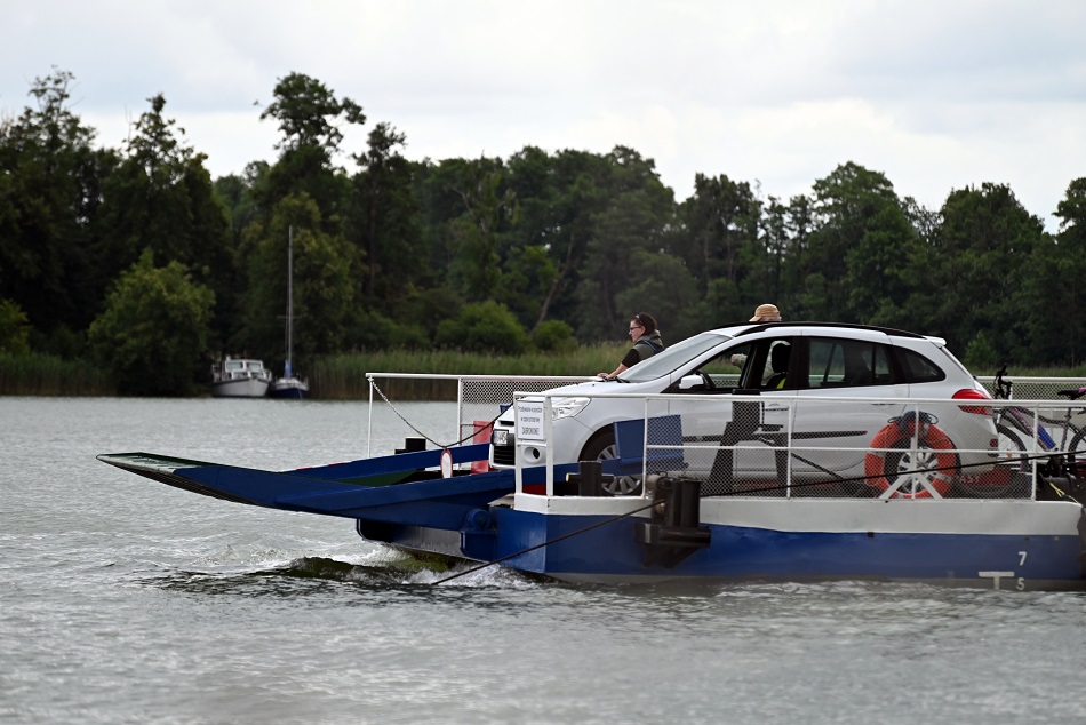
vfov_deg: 5.7
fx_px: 7242
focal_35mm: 240
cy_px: 362
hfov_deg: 8.6
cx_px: 543
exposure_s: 1/1000
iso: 400
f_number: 5.6
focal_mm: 240
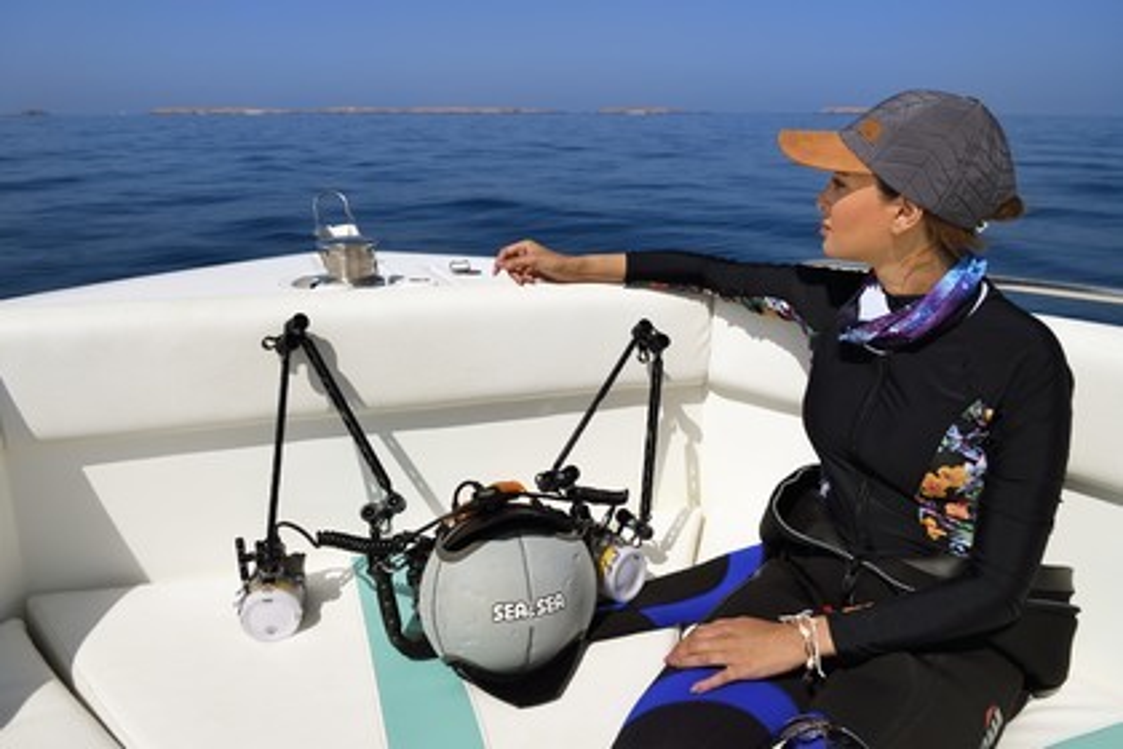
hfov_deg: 73.7
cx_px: 562
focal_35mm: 24
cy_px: 374
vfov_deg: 53.1
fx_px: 749
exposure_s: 1/2500
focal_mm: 24
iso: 200
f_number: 6.3
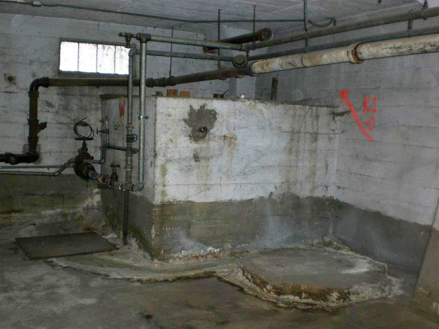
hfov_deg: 49.0
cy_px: 164
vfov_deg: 37.7
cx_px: 220
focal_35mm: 38
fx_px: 482
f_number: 3.1
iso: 50
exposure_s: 1/60
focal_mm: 6.3
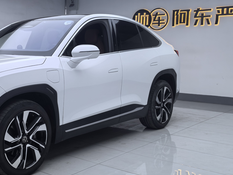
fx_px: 343
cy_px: 94
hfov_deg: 36.2
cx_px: 46
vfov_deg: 28.5
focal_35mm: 51
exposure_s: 1/100
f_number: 2
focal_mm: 6.35
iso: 50
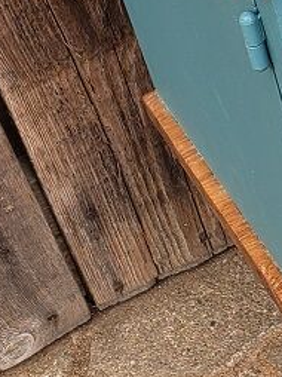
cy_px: -1
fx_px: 1349
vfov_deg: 15.6
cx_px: 656
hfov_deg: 10.4
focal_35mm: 124
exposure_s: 1/157
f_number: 2.4
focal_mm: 4.3
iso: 50
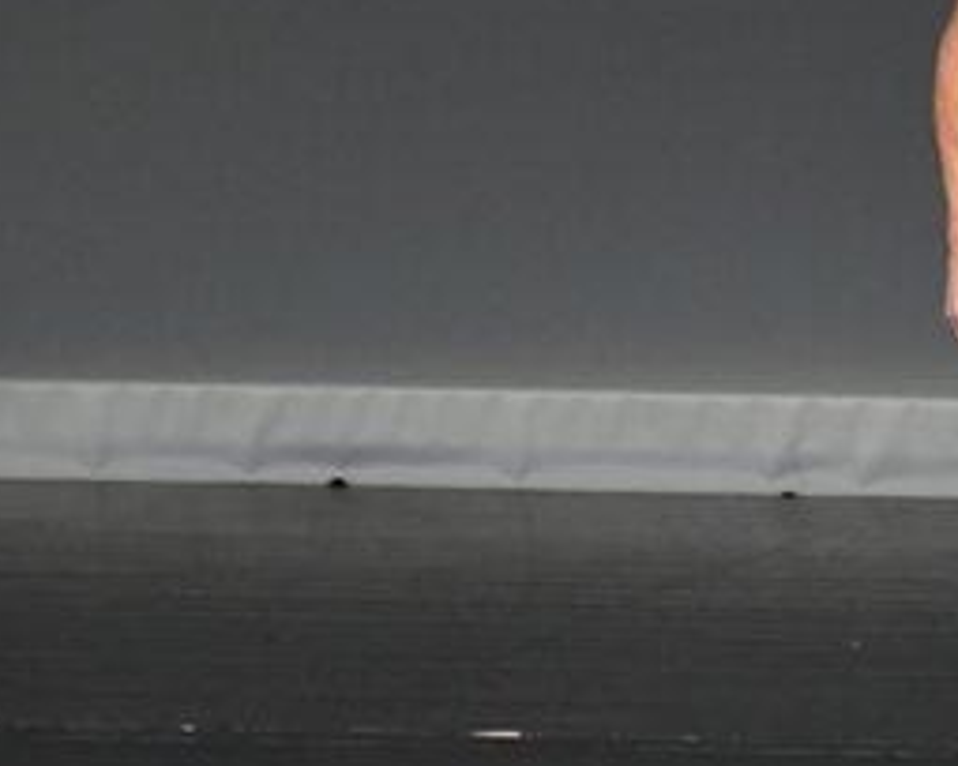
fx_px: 25433
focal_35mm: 897
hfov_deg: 2.2
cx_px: 1426
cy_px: 379
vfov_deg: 1.7
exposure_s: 1/400
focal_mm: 210
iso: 4000
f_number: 5.6
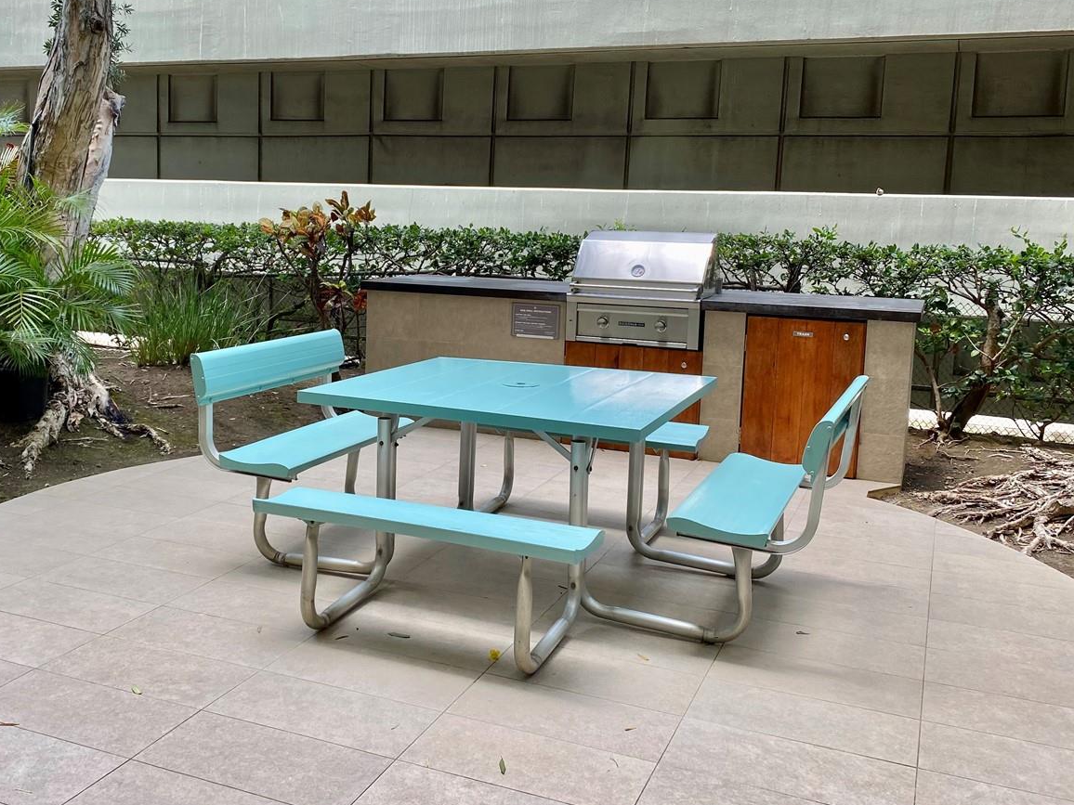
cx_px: 421
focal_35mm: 36
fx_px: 1117
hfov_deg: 51.0
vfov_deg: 39.6
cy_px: 351
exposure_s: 1/319
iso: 32
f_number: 1.8
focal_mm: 4.25
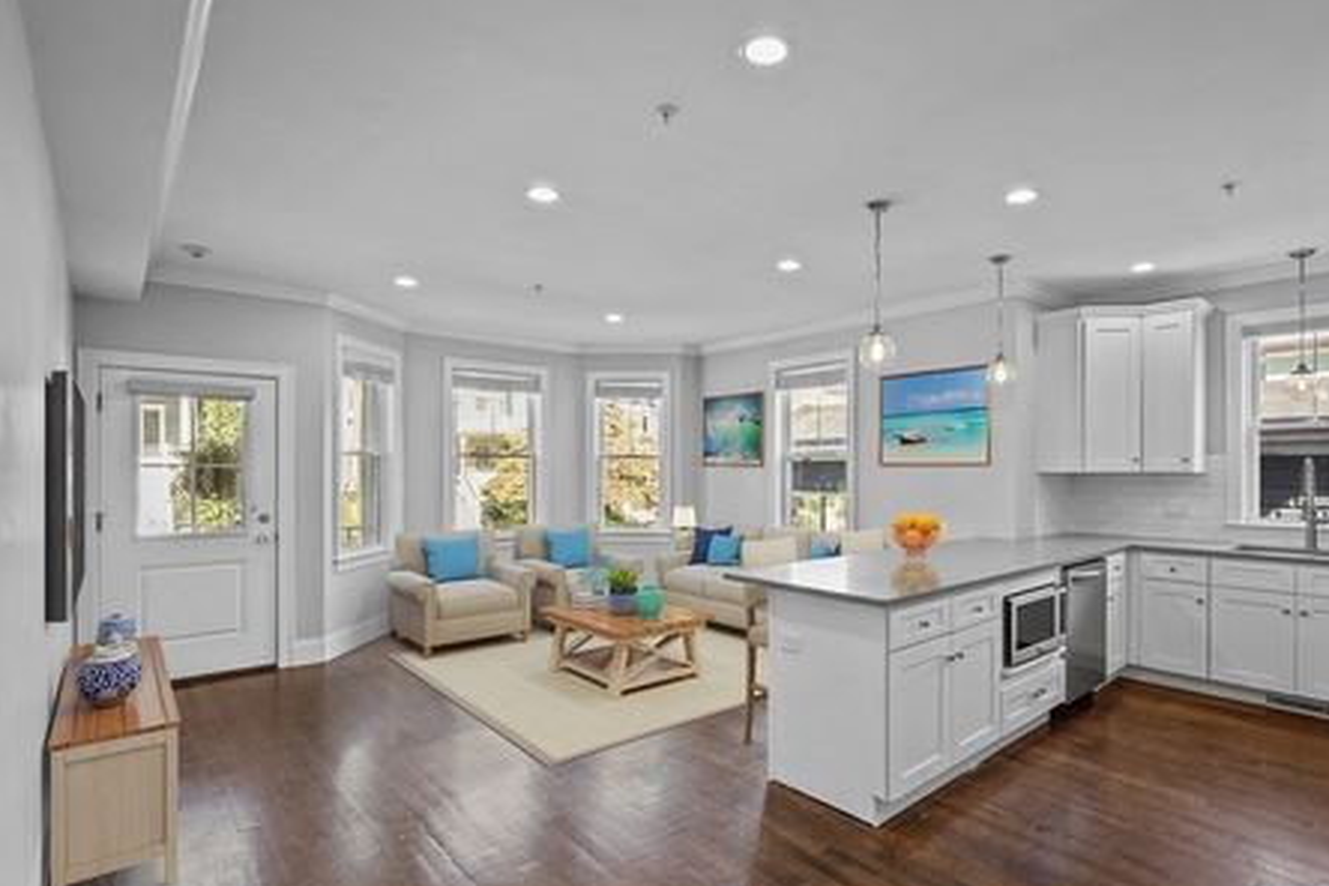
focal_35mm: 18
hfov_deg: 89.2
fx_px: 669
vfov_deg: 67.1
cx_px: 745
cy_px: 447
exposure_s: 1/5
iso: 320
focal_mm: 16.1
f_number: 8
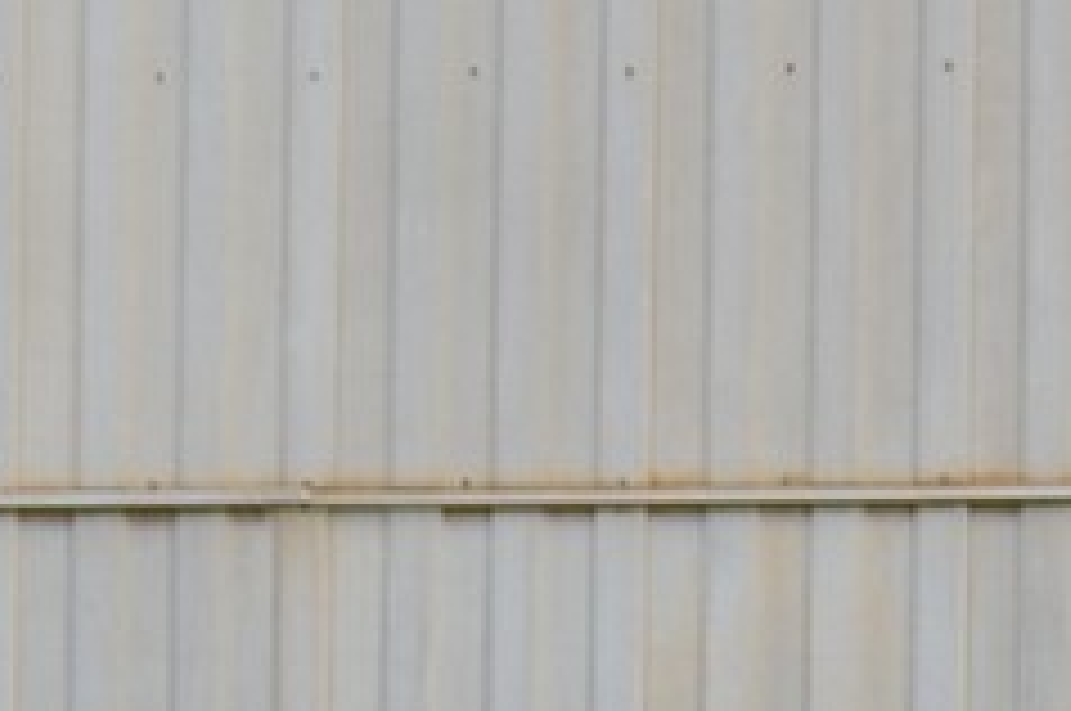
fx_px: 22273
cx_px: 225
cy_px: 1609
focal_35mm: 750
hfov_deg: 2.8
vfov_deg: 1.8
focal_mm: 93
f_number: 4.5
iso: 200
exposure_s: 1/180
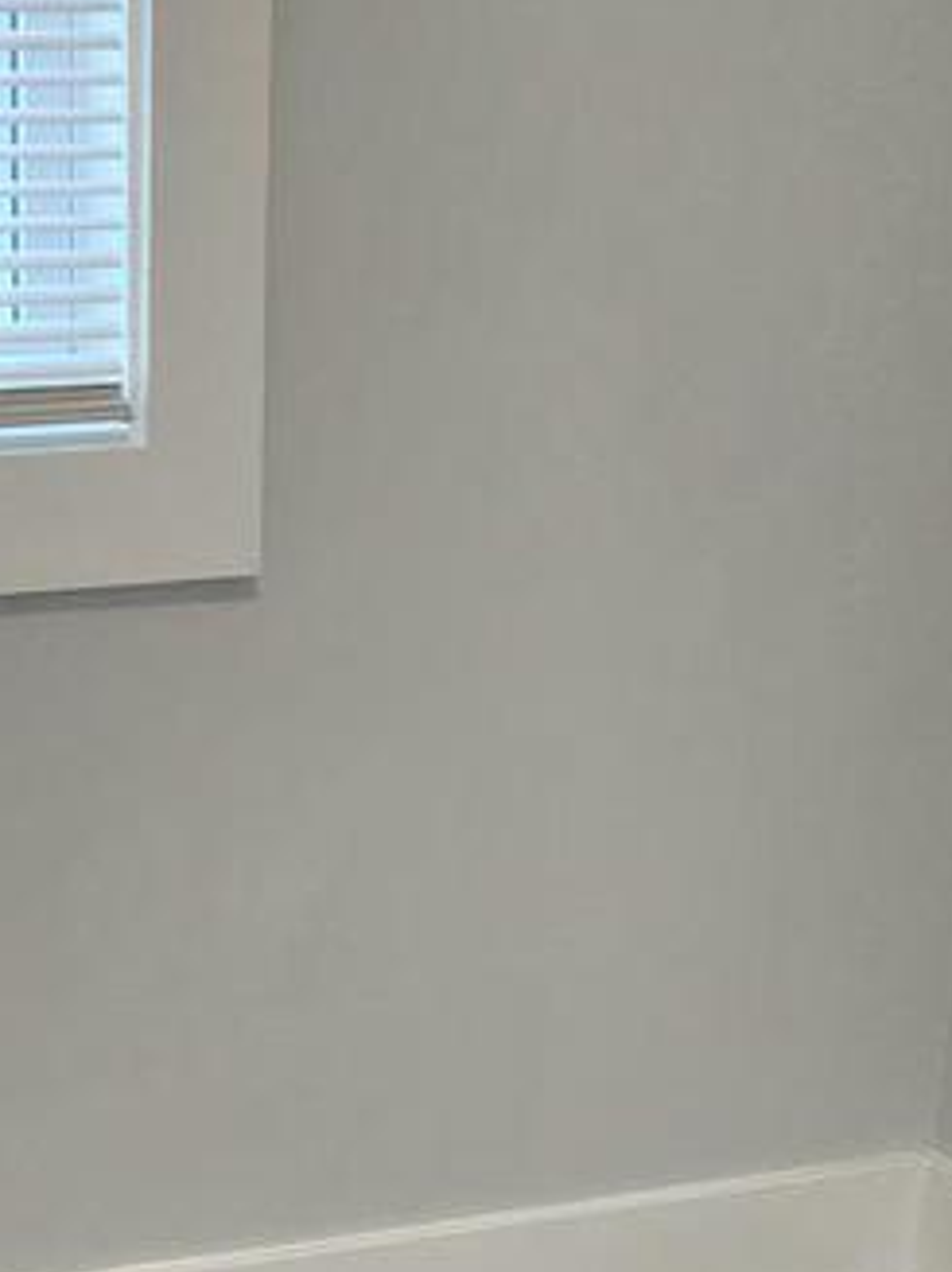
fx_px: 3963
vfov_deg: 15.8
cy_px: 2229
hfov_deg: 13.7
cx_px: 295
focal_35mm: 108
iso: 80
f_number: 1.8
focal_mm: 5.4
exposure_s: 1/120
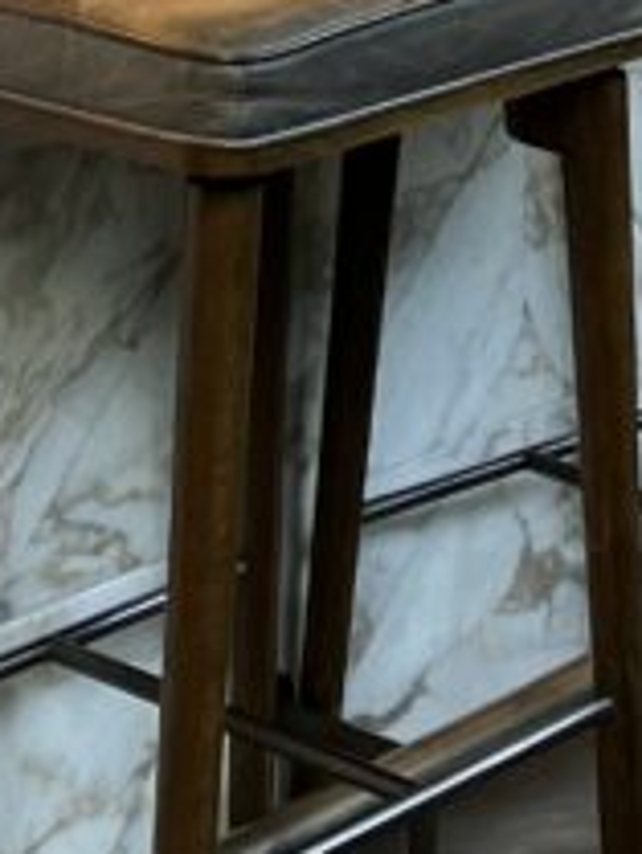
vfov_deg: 11.9
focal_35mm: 137
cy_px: -1148
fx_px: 3384
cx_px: 552
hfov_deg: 10.8
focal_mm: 3.99
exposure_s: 1/51
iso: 80
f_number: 1.8
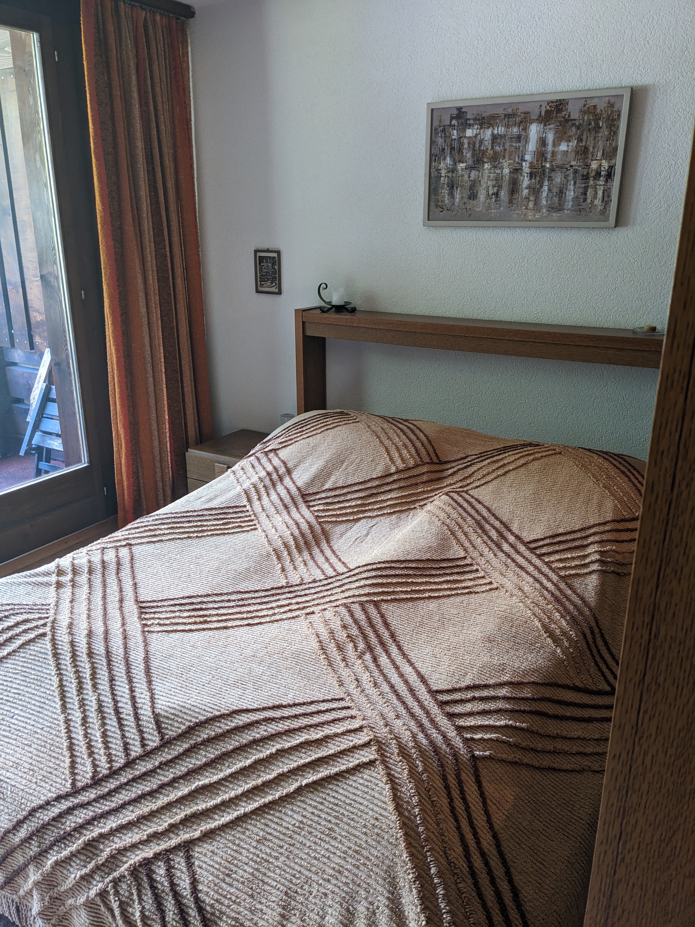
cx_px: 348
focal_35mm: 27
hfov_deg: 51.4
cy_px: 464
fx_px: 723
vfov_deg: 65.3
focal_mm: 4.38
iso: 88
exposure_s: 1/23.8
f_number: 1.73
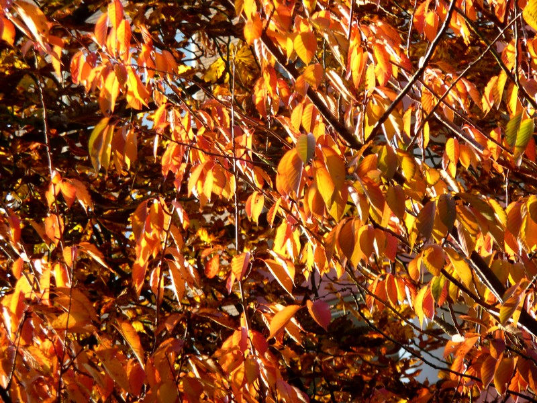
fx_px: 4344
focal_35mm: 280
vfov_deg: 5.3
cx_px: 268
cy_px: 202
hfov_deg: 7.1
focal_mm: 46
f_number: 4.9
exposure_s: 1/80
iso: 100
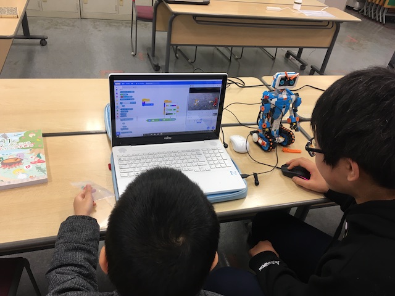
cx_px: 198
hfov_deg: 61.7
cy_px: 148
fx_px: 331
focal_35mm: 29
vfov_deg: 48.2
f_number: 2.2
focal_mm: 4.15
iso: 25
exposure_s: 1/40
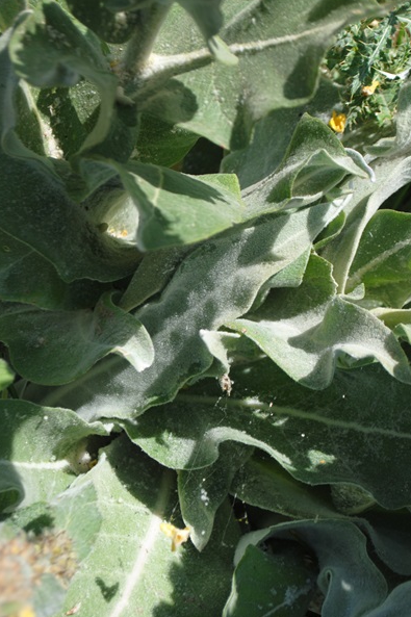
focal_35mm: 79
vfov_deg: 25.7
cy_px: 280
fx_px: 1354
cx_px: 232
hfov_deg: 17.3
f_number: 5.3
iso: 200
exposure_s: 1/800
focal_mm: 40
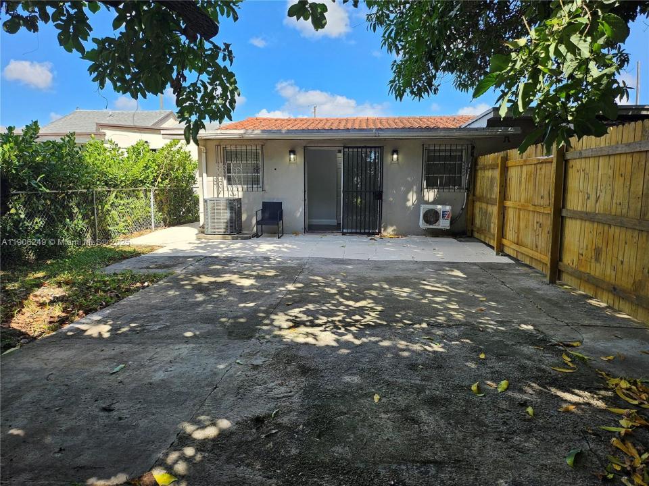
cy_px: 243
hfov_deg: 71.6
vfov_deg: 56.8
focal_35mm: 24
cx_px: 324
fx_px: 450
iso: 50
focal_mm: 5
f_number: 1.8
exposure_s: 1/1179
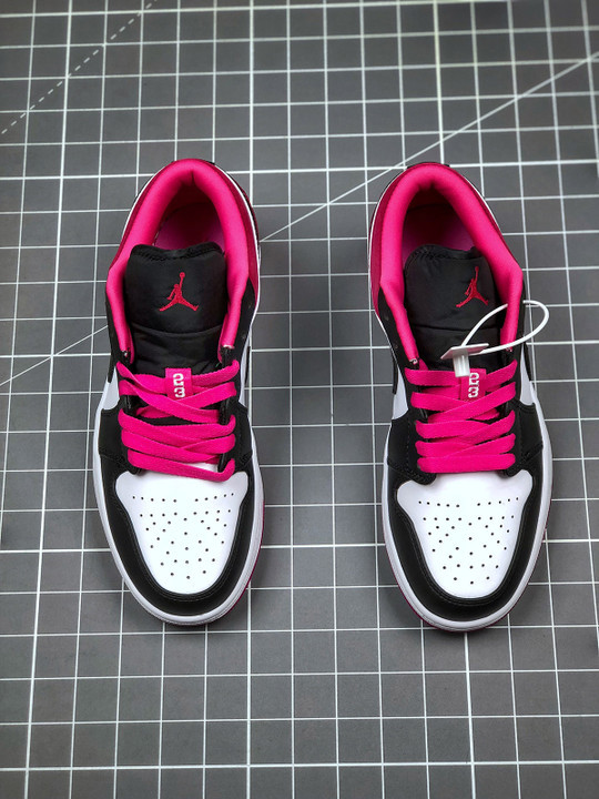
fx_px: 1315
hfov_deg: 25.7
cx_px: 300
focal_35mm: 57
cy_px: 400
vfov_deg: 33.8
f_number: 2.8
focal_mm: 6.6
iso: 64
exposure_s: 1/50
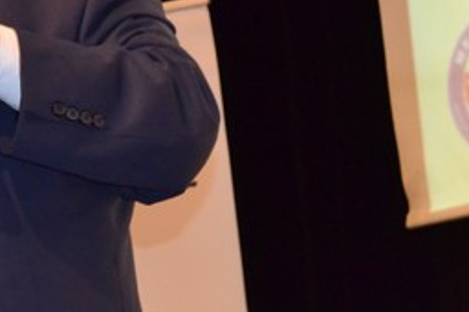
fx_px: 2814
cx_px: -57
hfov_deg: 9.4
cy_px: -3
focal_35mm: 216
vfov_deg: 6.3
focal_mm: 55
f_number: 5.6
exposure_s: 1/60
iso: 3200
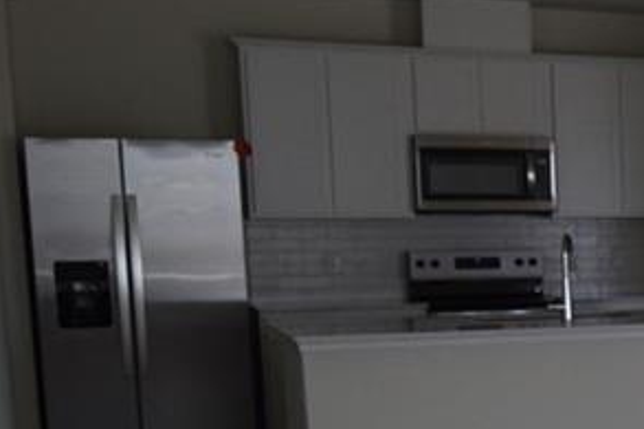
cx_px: 1088
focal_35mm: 82
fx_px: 1466
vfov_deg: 16.2
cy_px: 444
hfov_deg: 19.7
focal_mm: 10
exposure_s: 1/160
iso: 400
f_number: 6.3
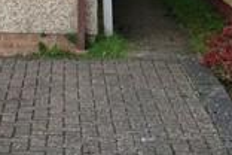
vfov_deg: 8.2
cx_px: -277
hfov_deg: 11.0
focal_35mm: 164
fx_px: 1057
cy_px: -83
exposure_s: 1/220
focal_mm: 16.6
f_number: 5.6
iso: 200
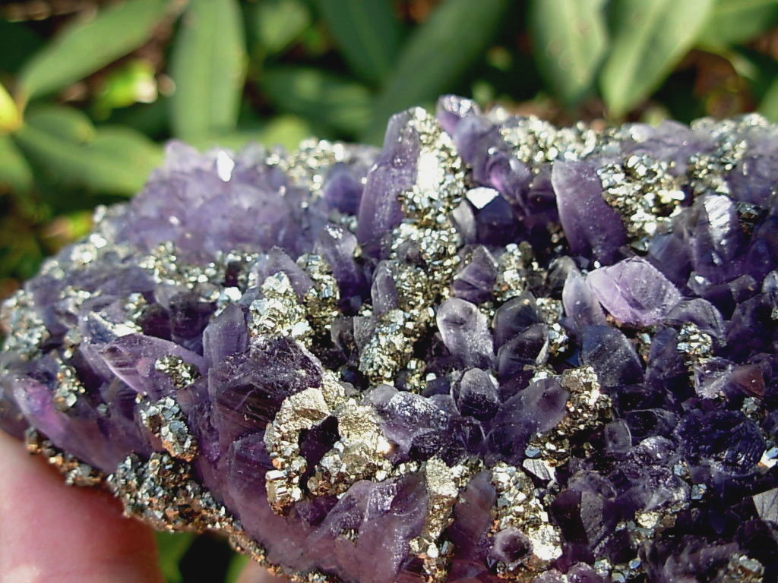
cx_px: 389
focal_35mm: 38
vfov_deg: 37.7
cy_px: 292
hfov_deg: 49.0
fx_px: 854
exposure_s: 1/144
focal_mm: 6.3
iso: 50
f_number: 2.9
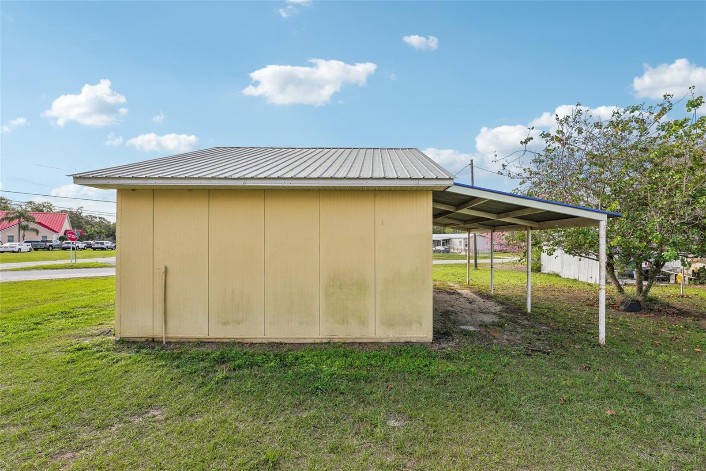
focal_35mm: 14
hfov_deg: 104.3
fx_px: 274
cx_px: 353
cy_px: 236
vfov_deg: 81.2
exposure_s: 1/640
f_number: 8
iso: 400
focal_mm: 14
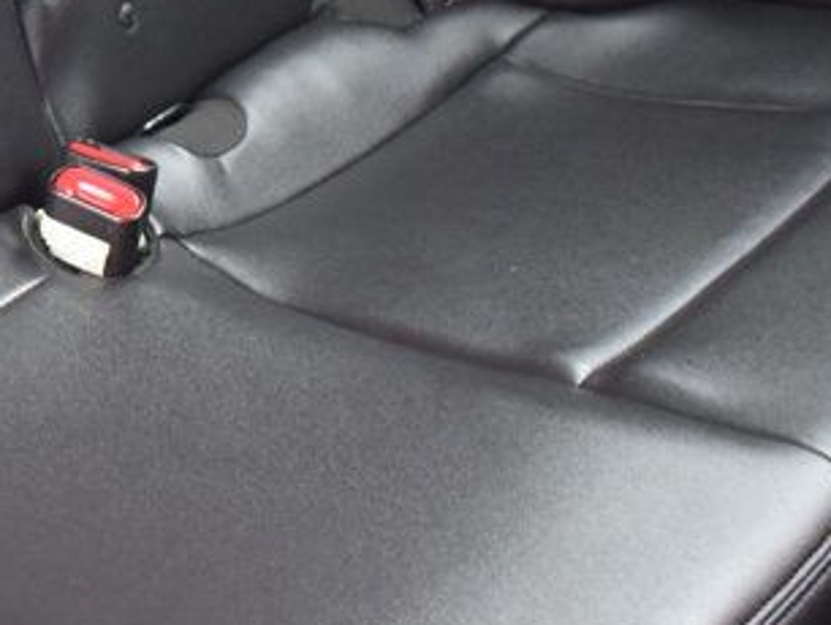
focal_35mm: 106
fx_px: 2547
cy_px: -106
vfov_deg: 13.6
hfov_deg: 16.9
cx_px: -399
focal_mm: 22
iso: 400
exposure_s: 1/60
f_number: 4
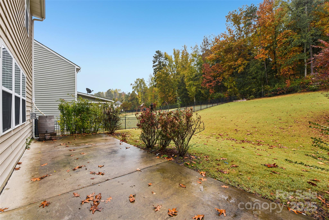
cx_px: 164
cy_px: 110
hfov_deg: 100.4
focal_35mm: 15
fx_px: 137
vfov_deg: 77.3
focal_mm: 15
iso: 200
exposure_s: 1/200
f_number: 8
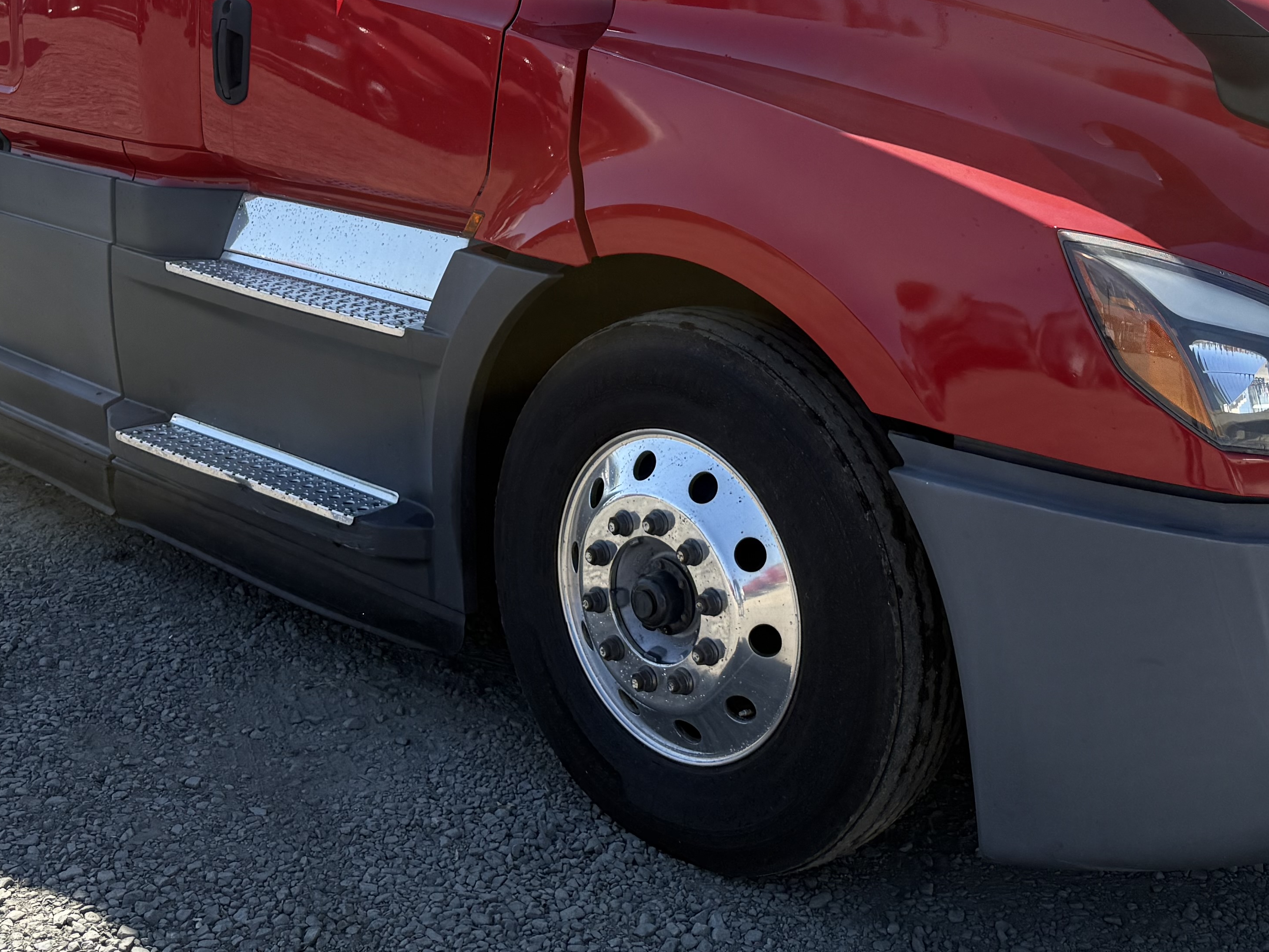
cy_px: 21
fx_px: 1723
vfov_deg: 29.1
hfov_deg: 40.4
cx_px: 550
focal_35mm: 47
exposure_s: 1/3425
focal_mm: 6.76
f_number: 1.78
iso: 80
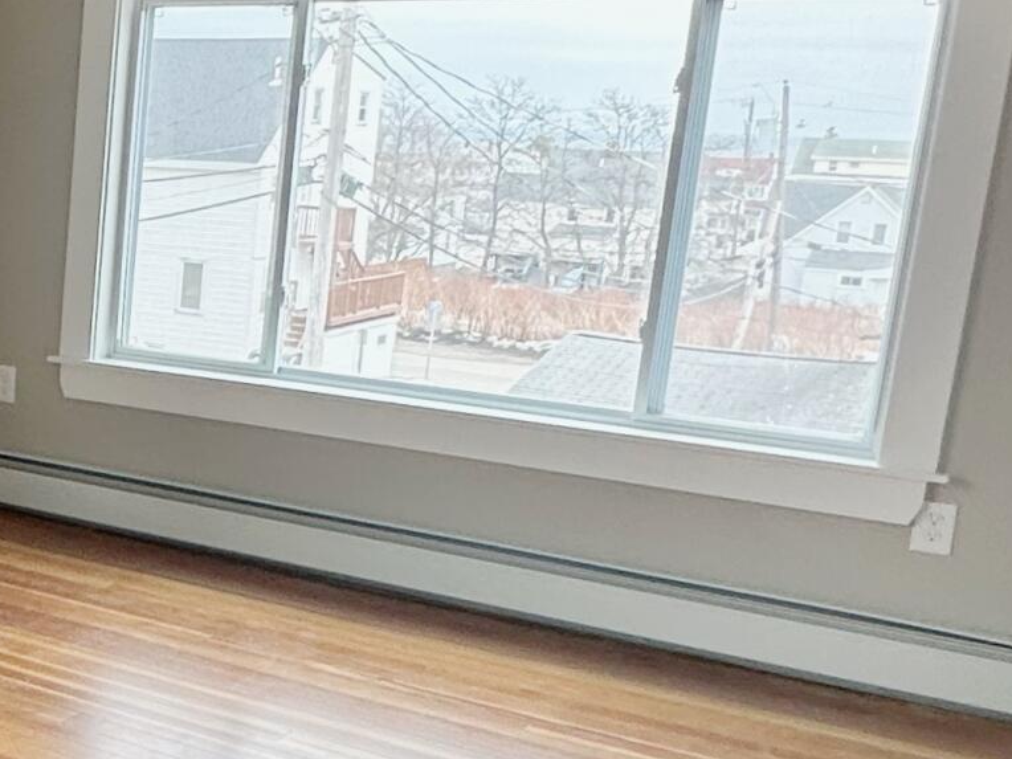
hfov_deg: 29.0
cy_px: 428
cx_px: -270
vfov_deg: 26.5
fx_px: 1608
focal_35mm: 55
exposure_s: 1/166
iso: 40
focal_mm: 2.22
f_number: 2.2
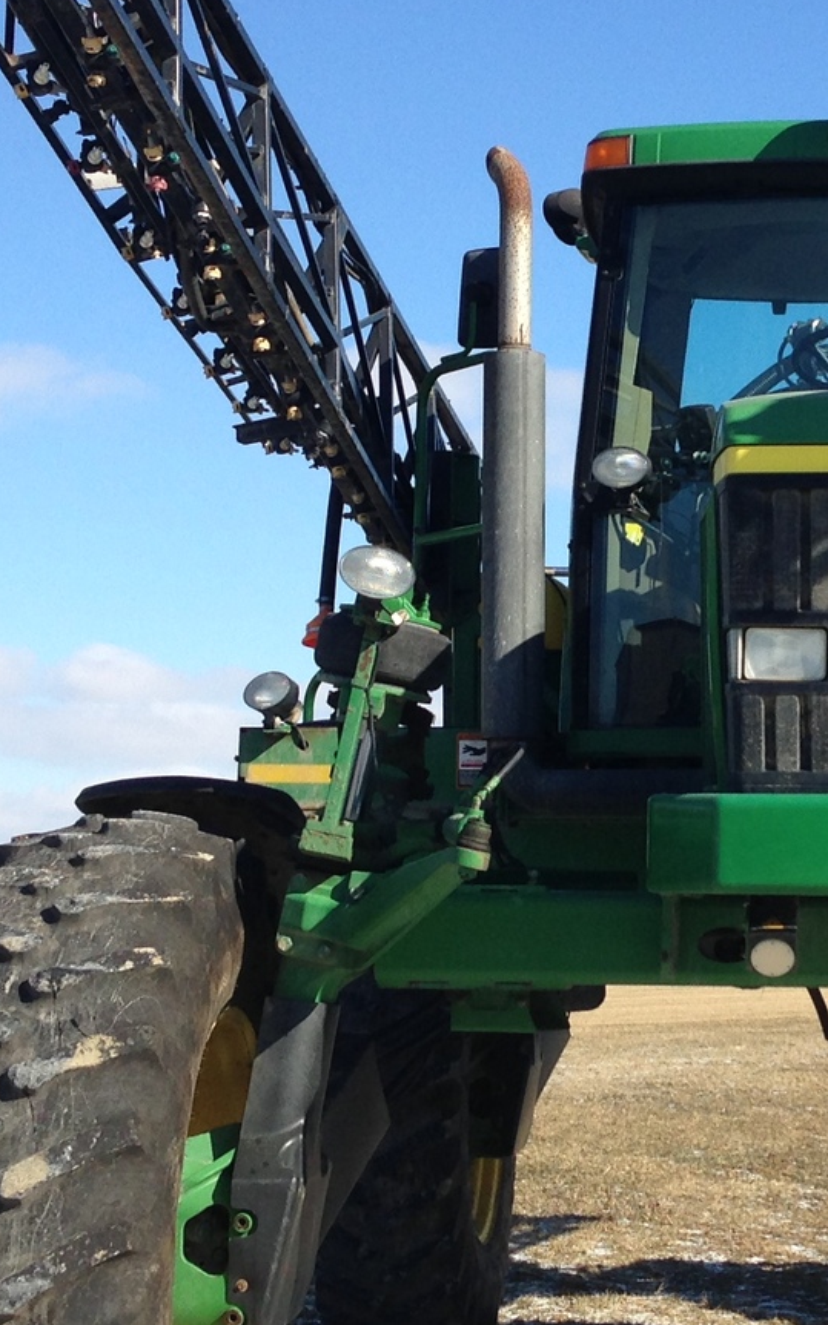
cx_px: 803
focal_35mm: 83
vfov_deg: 24.9
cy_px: 594
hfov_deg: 15.5
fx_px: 2998
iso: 50
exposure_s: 1/1427
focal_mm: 4.13
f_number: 2.4
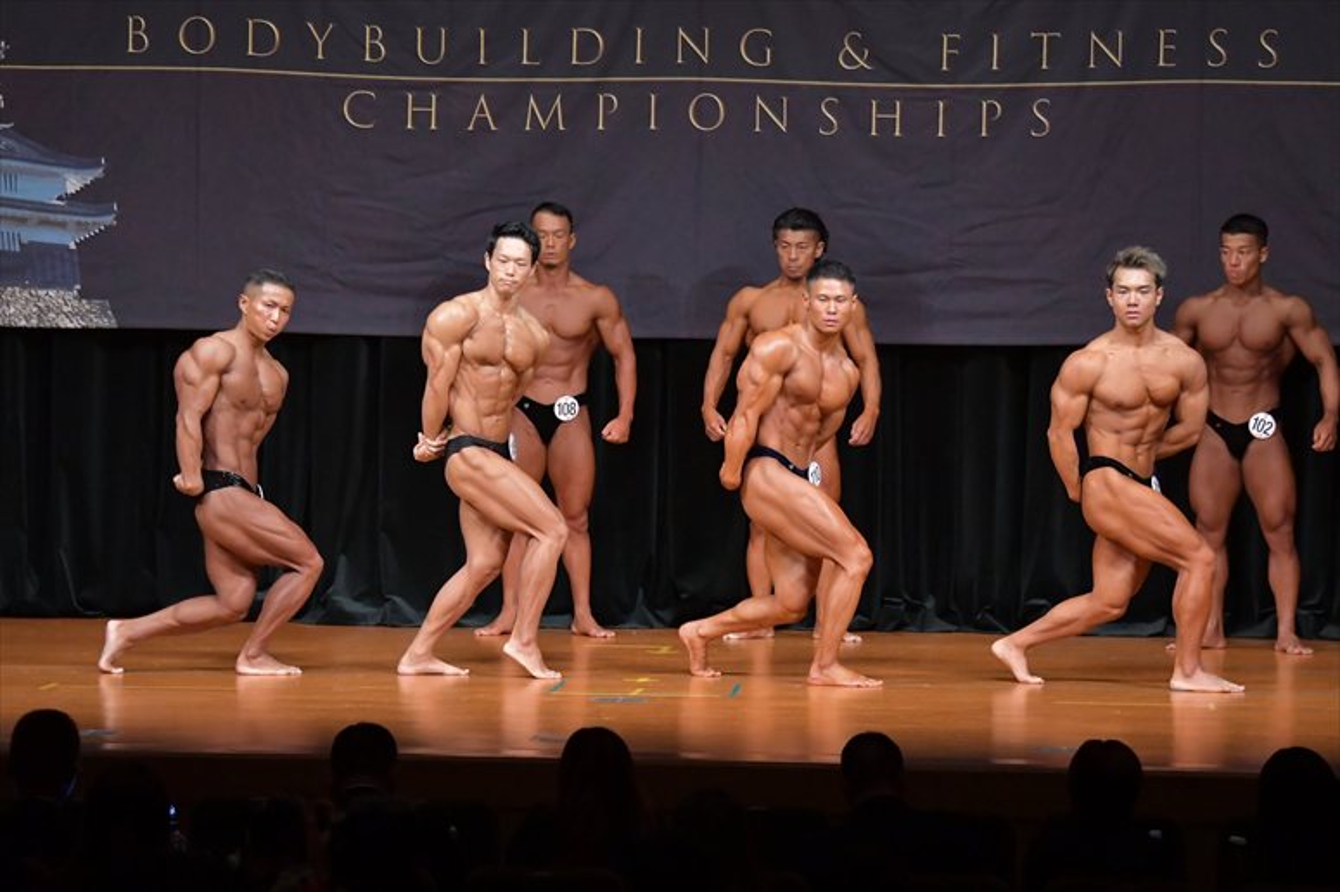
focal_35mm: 183
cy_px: 446
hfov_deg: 11.2
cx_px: 670
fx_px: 6808
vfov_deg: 7.5
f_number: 5.6
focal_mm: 122
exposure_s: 1/400
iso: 5000
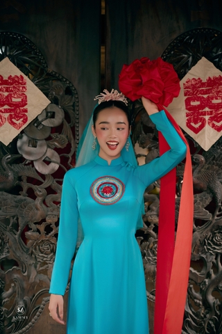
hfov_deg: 20.0
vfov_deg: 29.7
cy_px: 167
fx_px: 629
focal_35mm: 68
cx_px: 111
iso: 400
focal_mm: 68
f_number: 2.8
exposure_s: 1/125
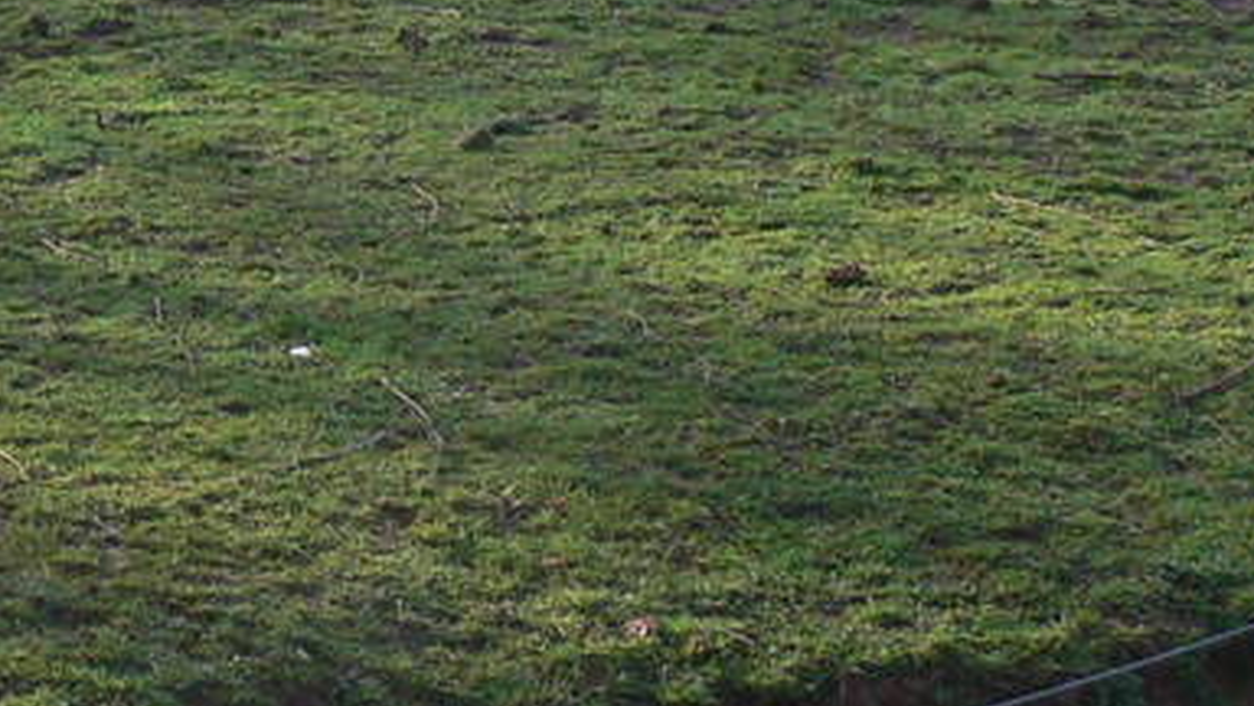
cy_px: -131
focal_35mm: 159
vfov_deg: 7.6
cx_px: -529
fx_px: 5287
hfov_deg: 12.9
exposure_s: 1/100
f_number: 4
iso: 80
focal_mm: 7.4
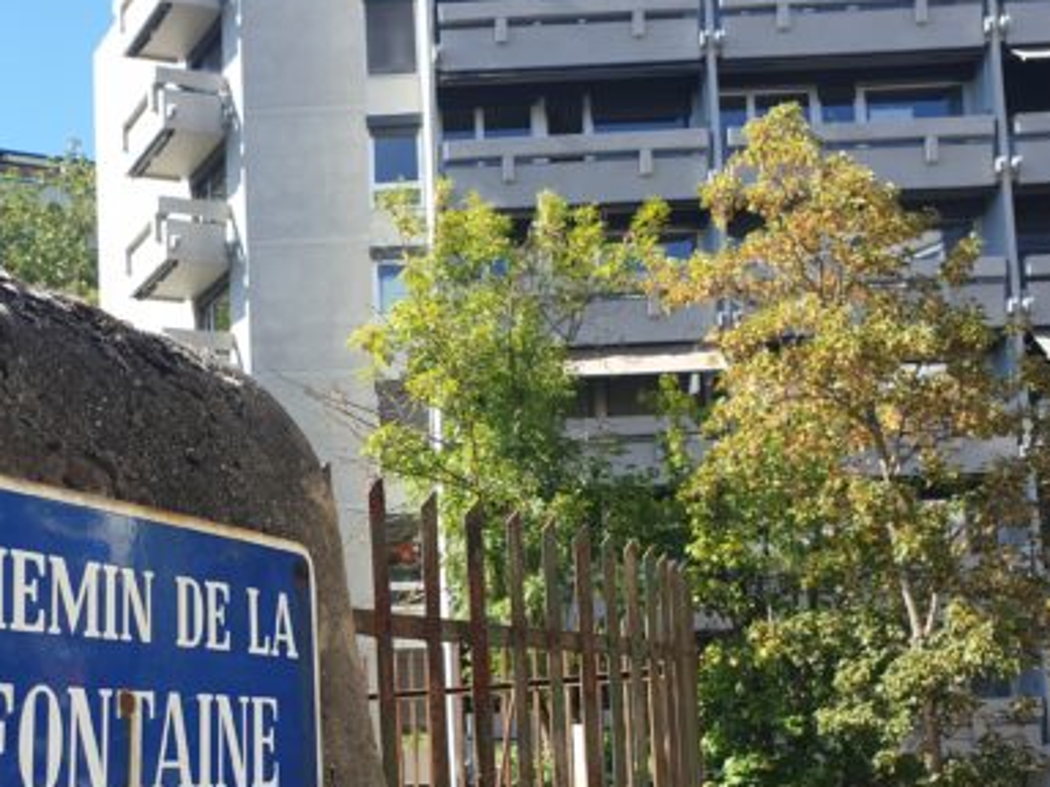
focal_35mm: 52
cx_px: 260
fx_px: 1577
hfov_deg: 36.0
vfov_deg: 27.5
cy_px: 631
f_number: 2.4
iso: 50
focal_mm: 4.3
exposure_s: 1/556
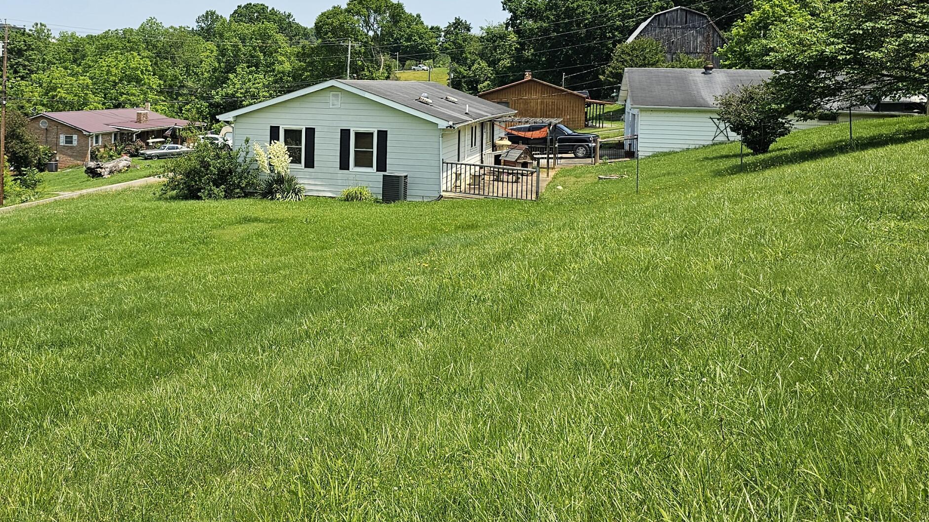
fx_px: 985
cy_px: 133
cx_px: 314
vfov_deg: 29.3
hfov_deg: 49.6
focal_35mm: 40
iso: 20
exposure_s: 1/1215
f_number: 1.7
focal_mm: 6.3
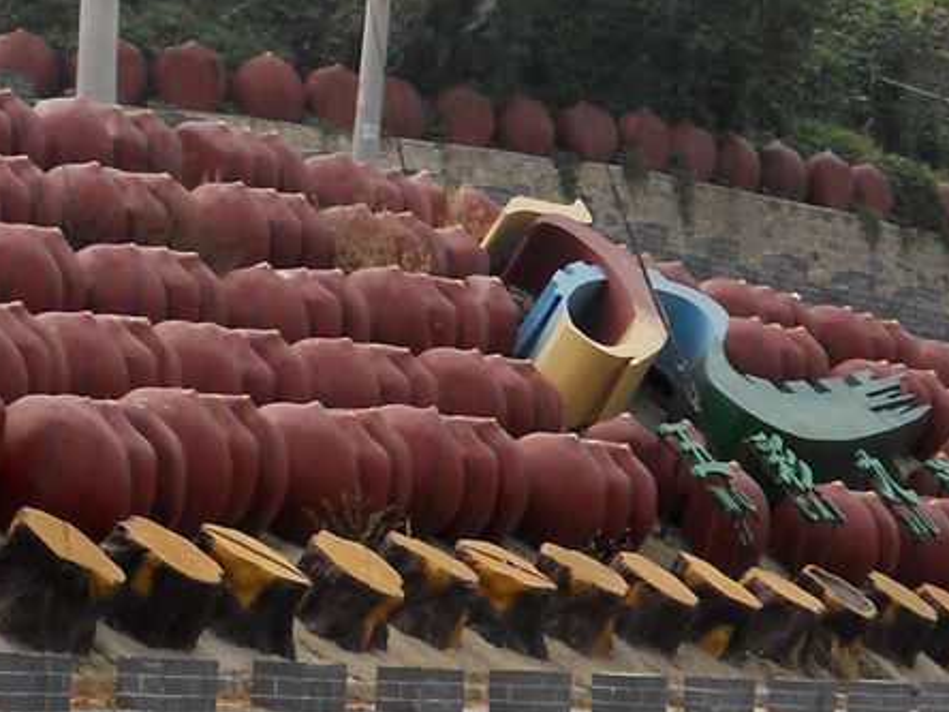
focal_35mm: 137
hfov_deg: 14.2
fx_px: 3756
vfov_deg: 10.8
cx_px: 11
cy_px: 169
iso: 80
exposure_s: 1/500
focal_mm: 6.9
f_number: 3.9
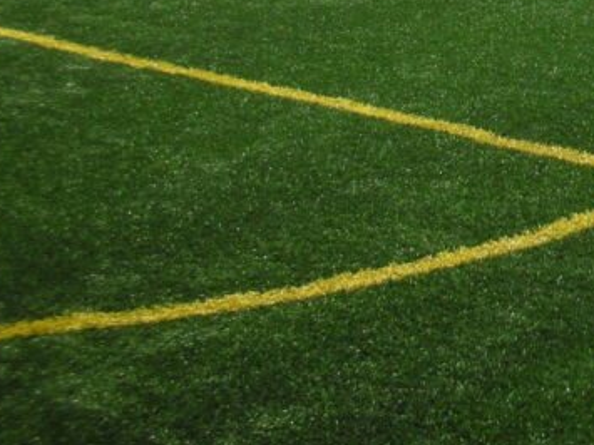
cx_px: 805
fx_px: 1733
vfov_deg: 13.9
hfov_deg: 18.0
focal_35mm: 101
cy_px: -187
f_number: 3
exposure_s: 1/500
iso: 50
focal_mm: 5.8
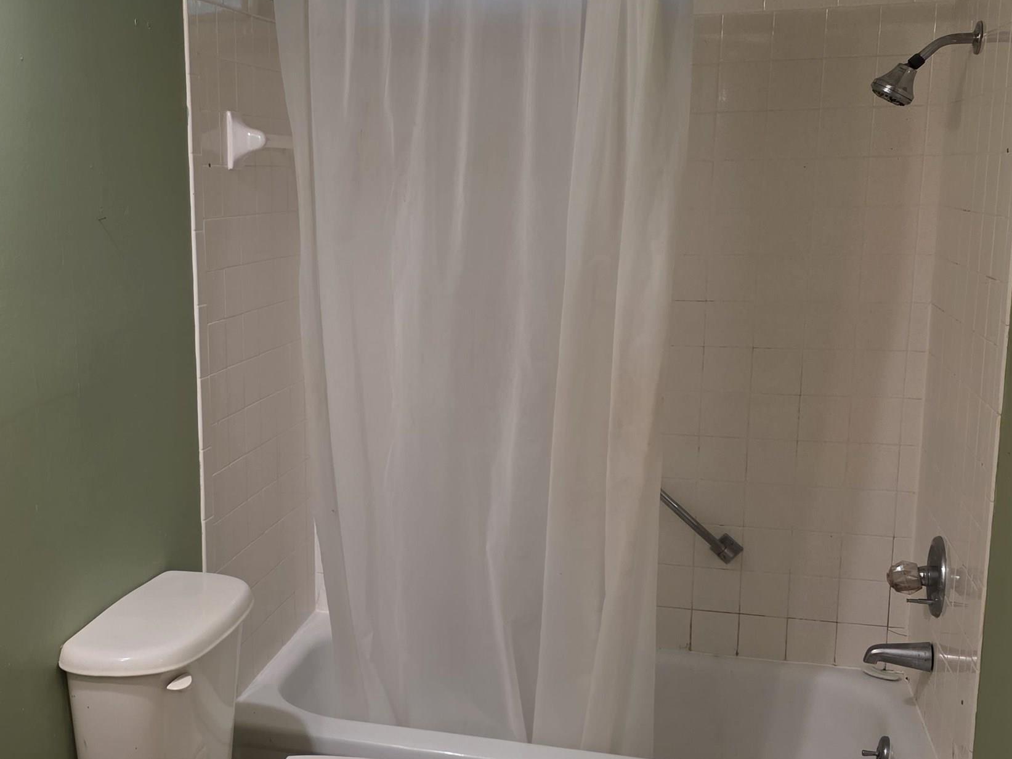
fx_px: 1257
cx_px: 281
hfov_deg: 42.8
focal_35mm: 43
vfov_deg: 33.6
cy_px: 418
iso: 320
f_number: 1.7
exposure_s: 1/120
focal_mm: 6.3
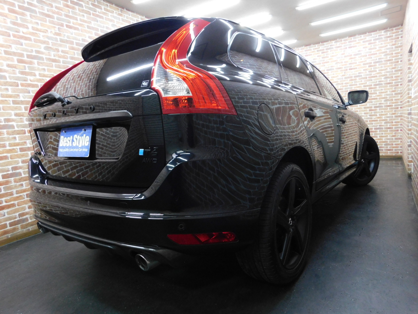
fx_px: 278
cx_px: 209
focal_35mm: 23
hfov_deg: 73.9
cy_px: 157
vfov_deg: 58.9
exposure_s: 1/20
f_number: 3
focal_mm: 4
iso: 400
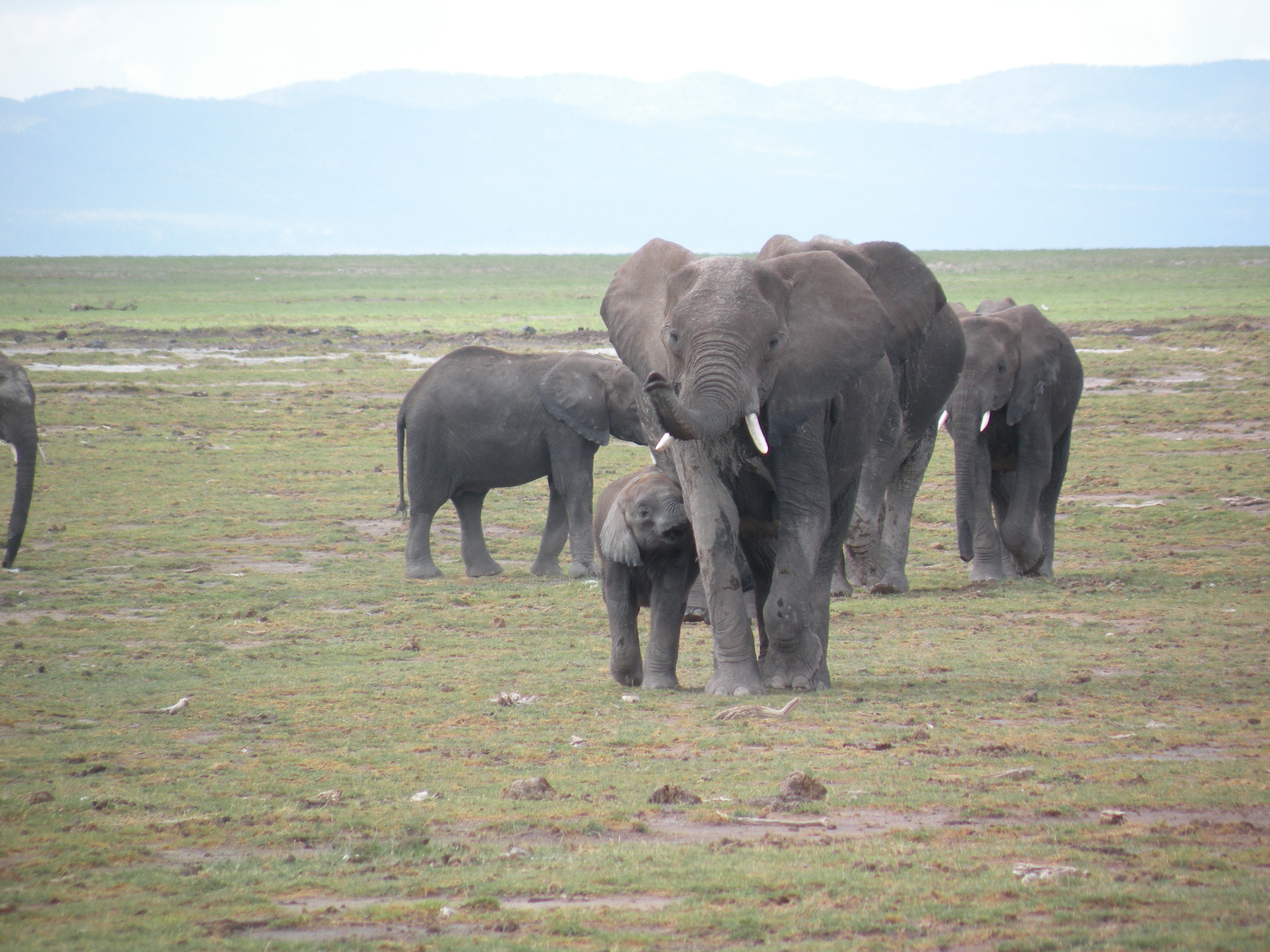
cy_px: 476
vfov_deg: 3.1
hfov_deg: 4.1
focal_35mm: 486
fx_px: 17830
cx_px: 635
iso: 64
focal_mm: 84.2
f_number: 4.5
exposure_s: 1/280
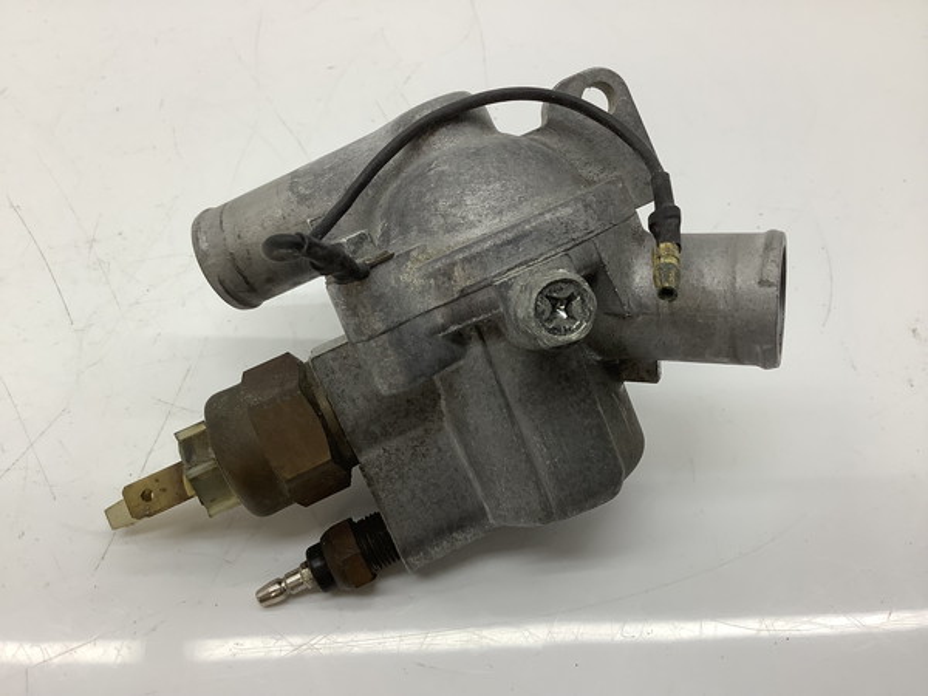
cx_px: 464
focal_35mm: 31
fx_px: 831
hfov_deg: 58.4
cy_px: 348
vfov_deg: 45.4
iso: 50
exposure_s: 1/120
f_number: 2.4
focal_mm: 3.3
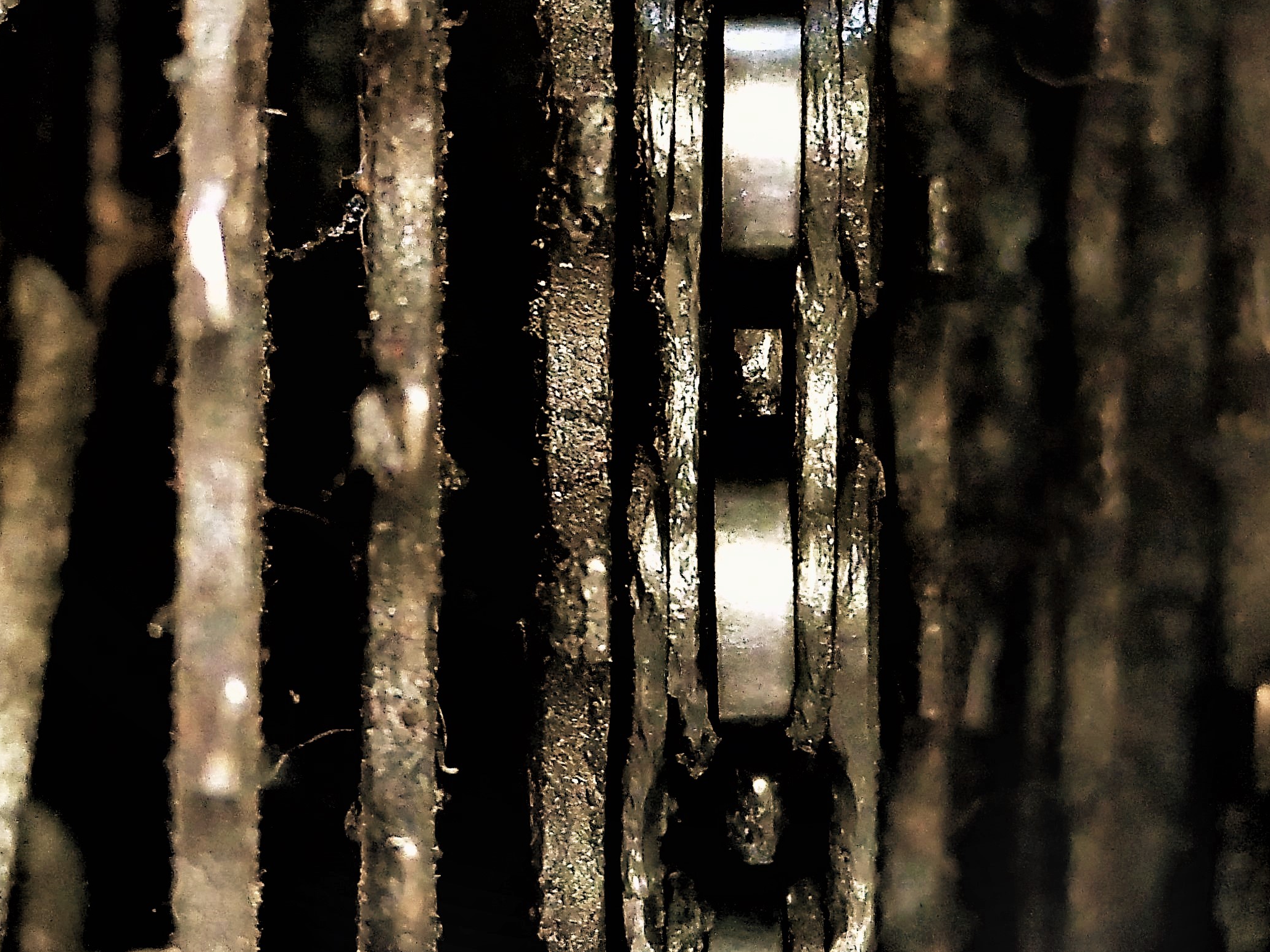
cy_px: 238
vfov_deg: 3.9
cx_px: 724
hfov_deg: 5.2
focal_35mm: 379
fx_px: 13905
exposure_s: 1/40
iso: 3200
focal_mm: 85
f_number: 5
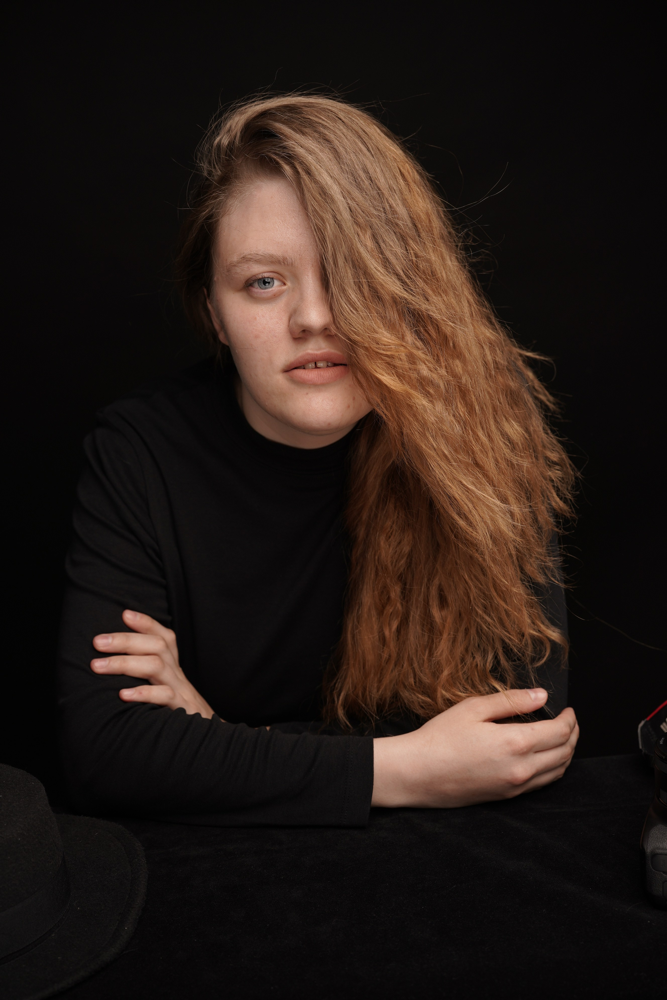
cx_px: 334
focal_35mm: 50
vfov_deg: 39.6
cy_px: 500
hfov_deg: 27.0
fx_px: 1389
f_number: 3.5
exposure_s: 1/160
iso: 200
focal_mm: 50
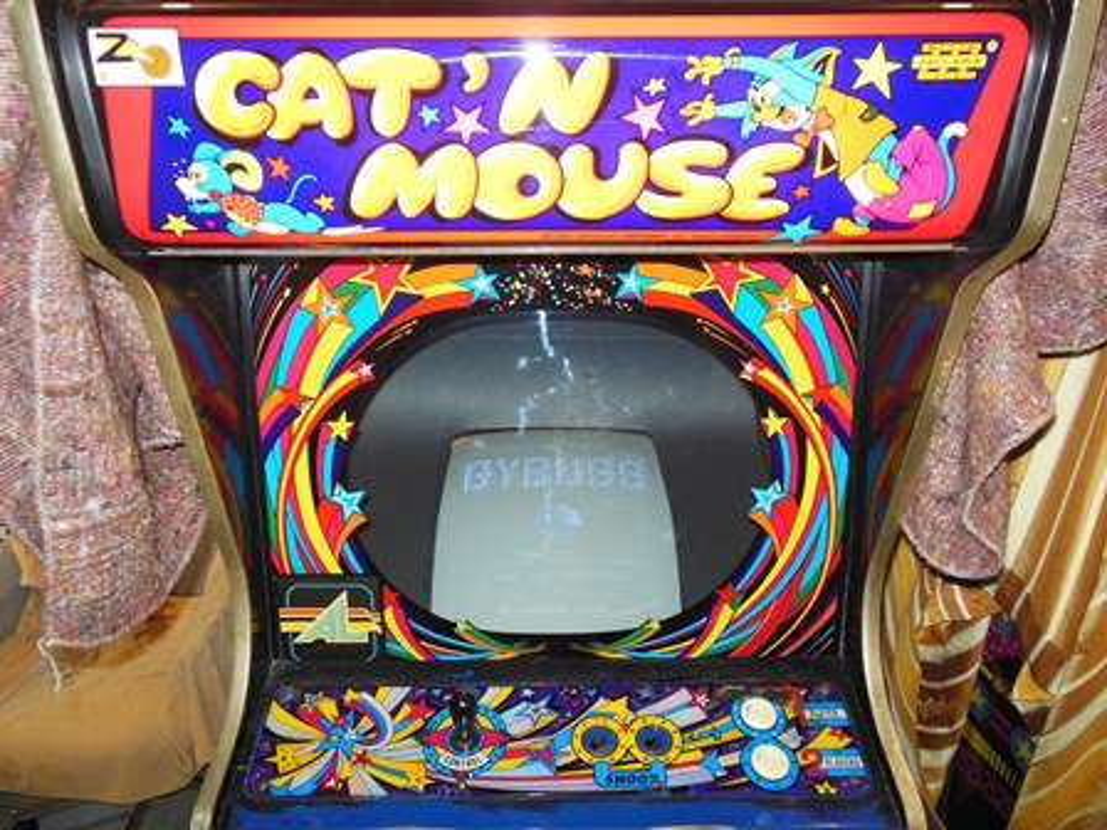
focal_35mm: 25
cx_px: 554
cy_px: 415
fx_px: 799
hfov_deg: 69.4
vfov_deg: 54.9
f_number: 3.2
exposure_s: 1/25
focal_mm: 4.5
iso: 200
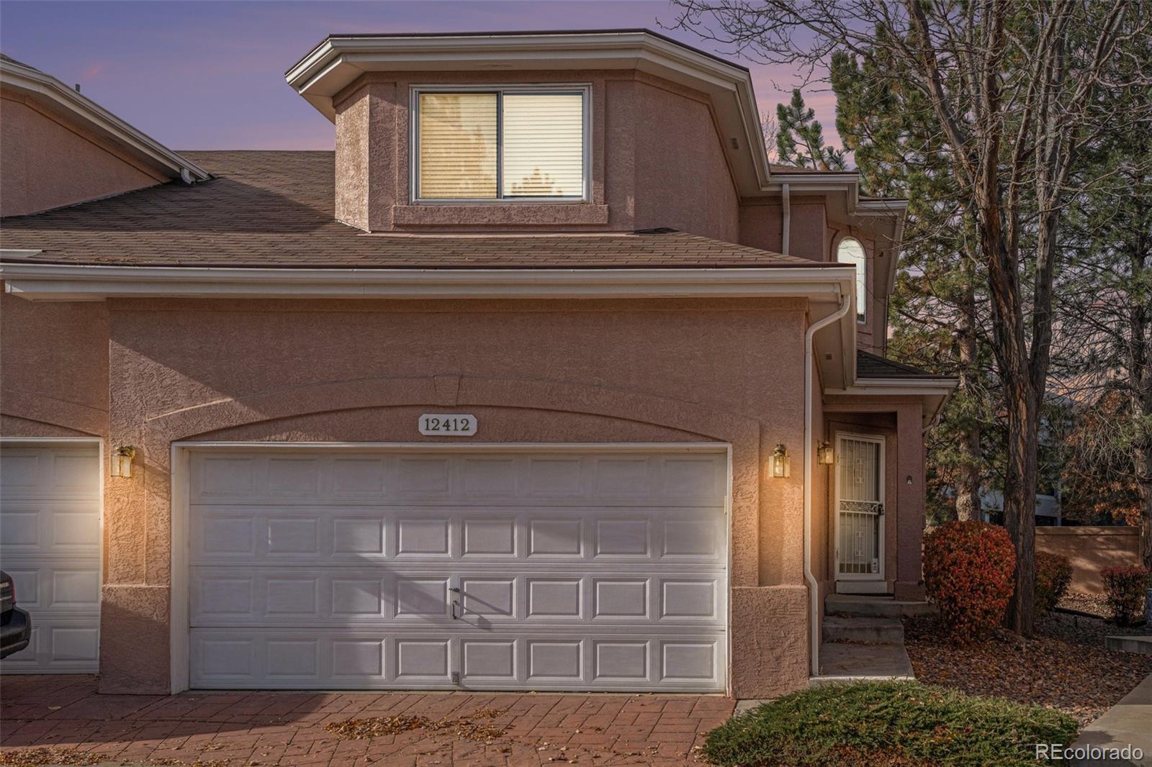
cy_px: 384
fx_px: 1120
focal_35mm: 35
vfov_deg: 37.8
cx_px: 576
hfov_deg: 54.4
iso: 400
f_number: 8
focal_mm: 35
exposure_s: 1/800
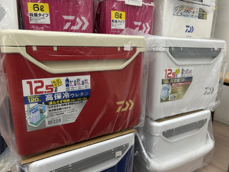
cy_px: 86
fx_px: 172
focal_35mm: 26
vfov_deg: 53.1
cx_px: 114
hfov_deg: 67.3
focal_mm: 5.7
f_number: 1.5
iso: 80
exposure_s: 1/50
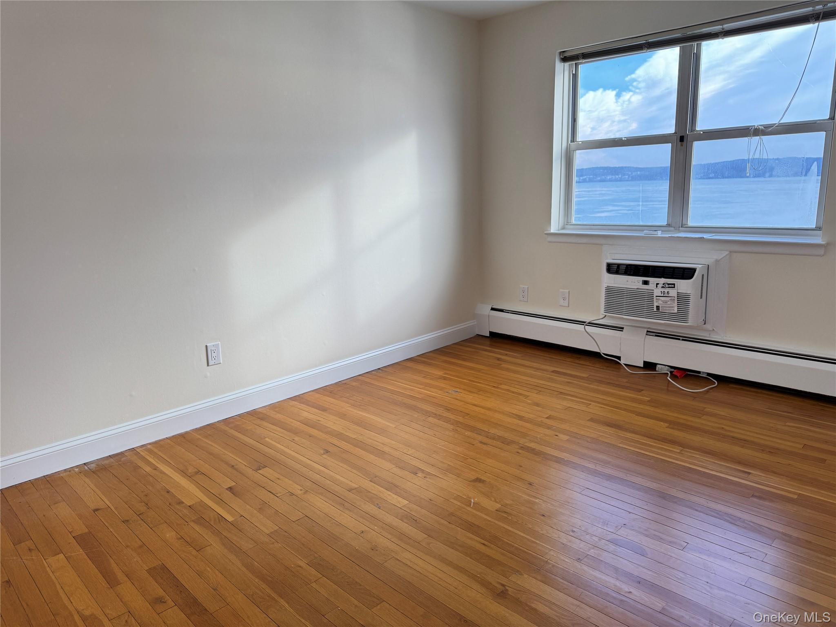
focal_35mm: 24
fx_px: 580
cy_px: 314
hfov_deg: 71.6
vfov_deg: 56.8
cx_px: 418
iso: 100
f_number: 1.78
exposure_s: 1/161
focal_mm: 6.76
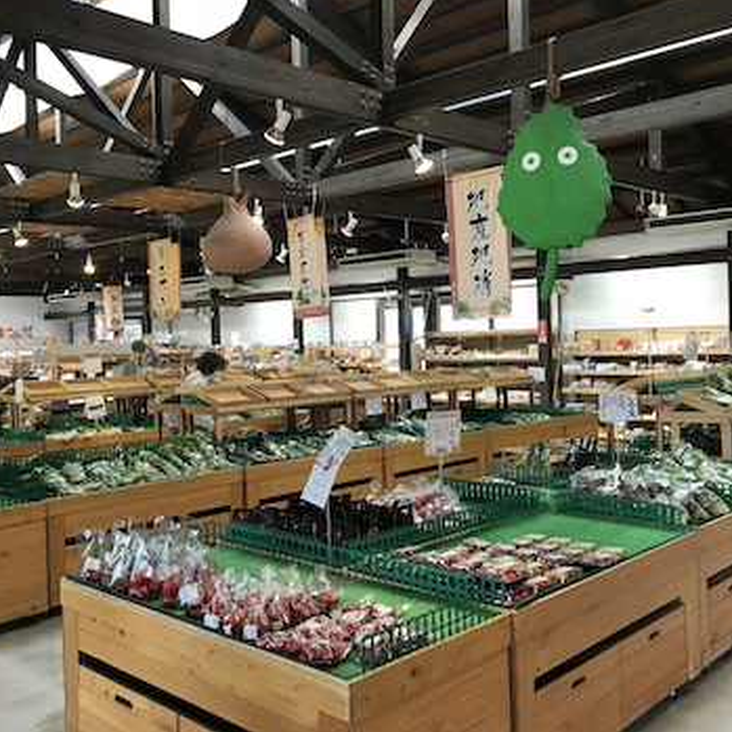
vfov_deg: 48.4
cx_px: 315
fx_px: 813
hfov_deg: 48.3
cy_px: 357
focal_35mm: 34
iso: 25
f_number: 1.8
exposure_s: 1/30
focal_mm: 3.99
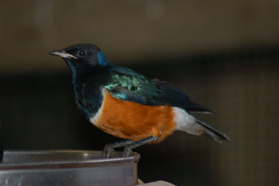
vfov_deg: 3.1
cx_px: 140
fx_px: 3485
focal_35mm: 450
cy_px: 93
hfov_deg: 4.6
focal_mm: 300
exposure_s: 1/60
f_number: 5.6
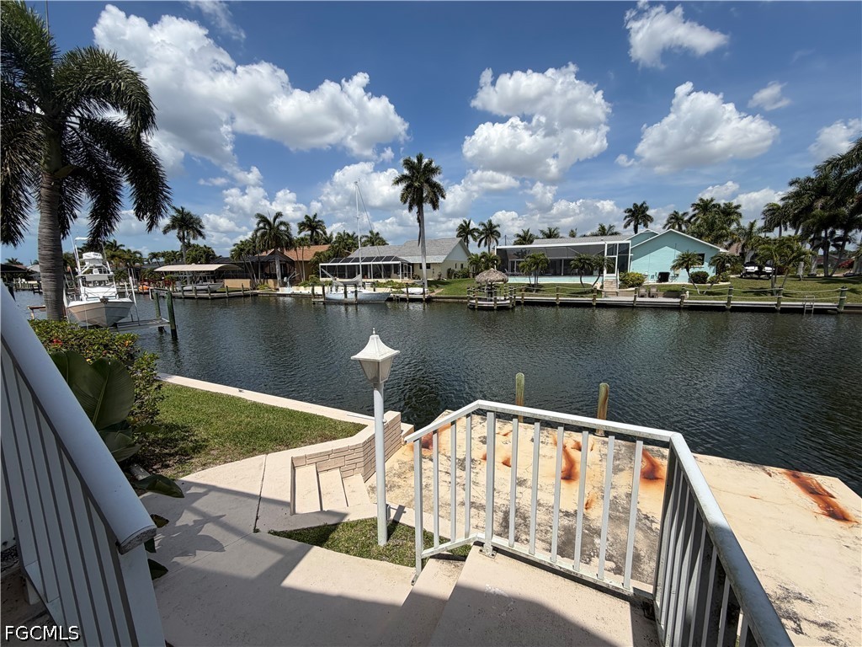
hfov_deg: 102.1
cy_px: 324
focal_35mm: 14
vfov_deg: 85.7
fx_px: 349
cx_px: 431
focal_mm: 2.22
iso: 20
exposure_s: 1/1572
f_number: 2.2
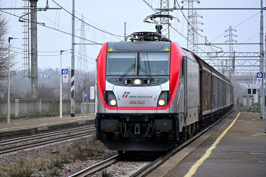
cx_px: 133
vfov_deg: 6.5
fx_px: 1552
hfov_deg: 9.8
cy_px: 88
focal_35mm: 210
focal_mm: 140
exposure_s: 1/1000
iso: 800
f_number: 6.3
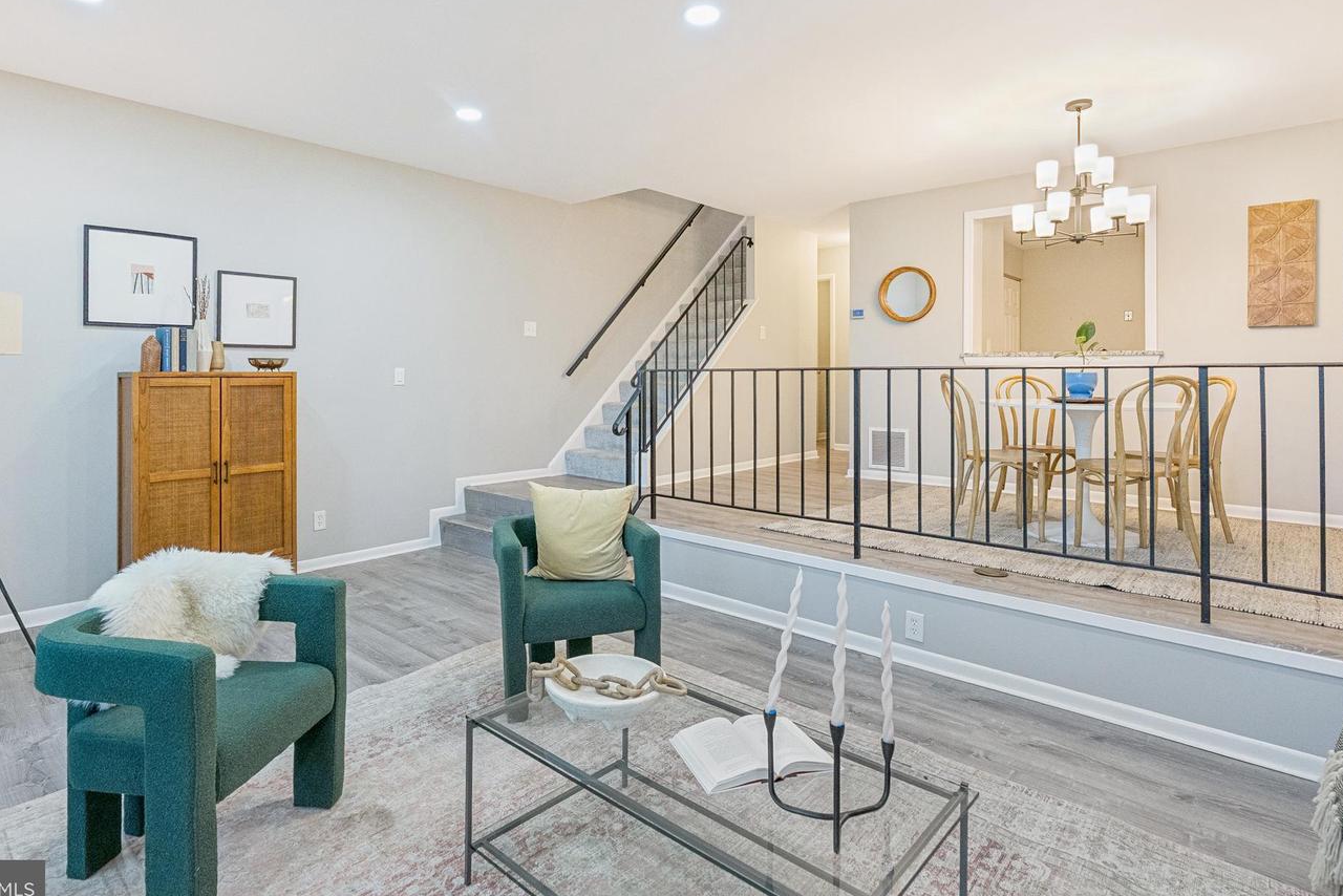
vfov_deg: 67.3
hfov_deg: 89.9
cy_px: 410
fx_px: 672
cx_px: 637
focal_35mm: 18
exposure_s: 1/125
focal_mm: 16
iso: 2500
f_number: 5.6
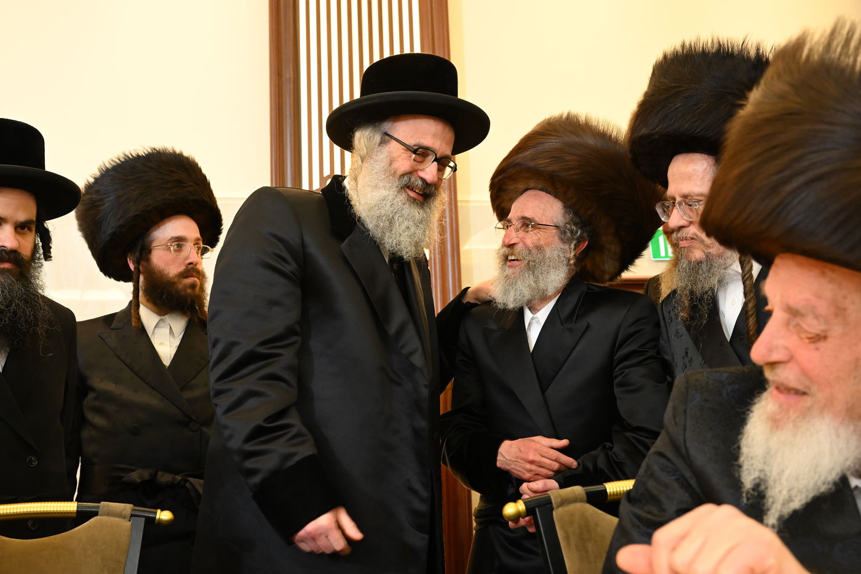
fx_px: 933
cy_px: 287
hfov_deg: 49.6
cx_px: 430
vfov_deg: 34.2
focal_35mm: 39
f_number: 5.6
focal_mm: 39
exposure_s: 1/200
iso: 4000
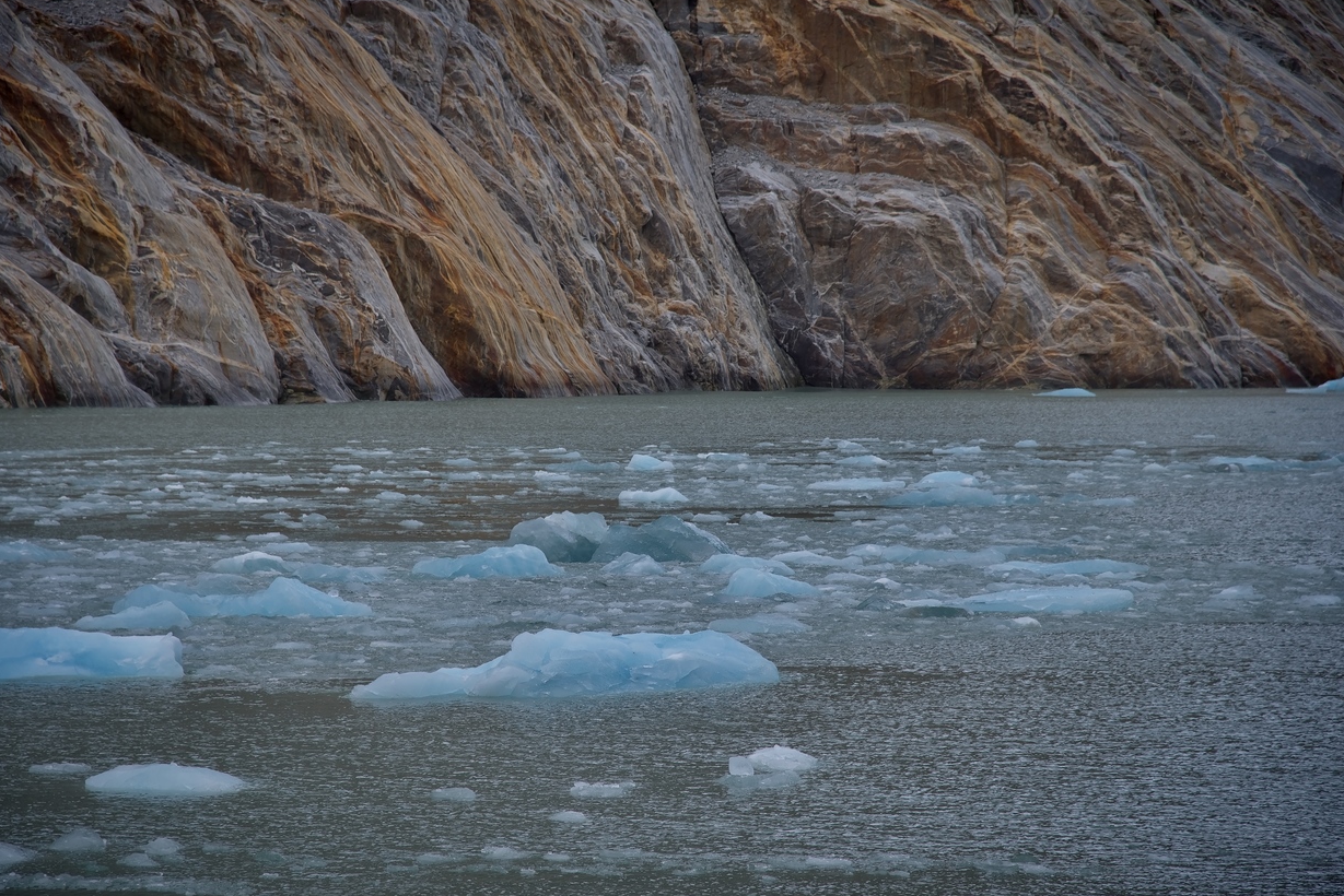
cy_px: 455
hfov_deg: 16.4
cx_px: 658
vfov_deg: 11.0
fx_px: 4667
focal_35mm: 125
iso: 100
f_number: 5
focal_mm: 120
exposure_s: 1/250
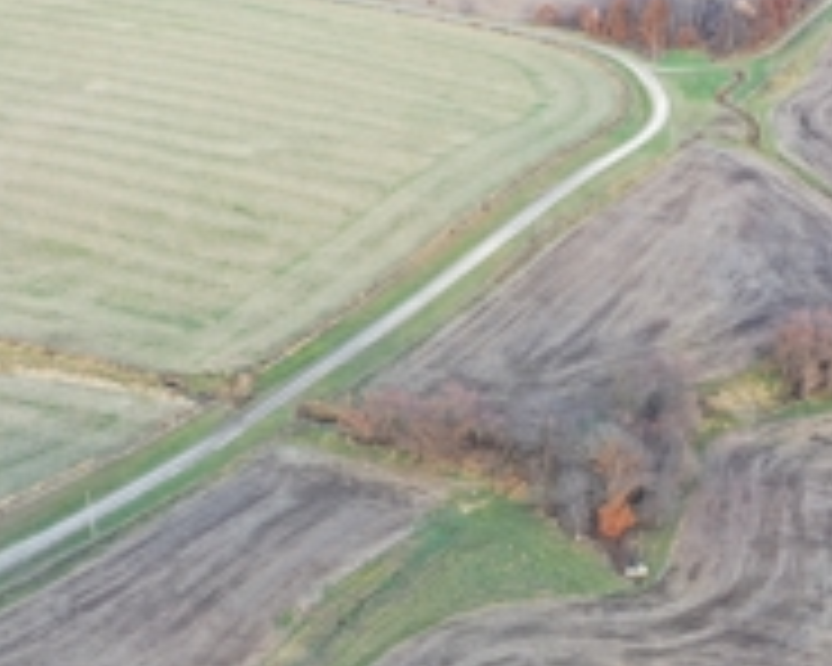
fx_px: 1576
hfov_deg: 29.3
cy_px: 562
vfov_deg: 23.4
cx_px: 576
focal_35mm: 64
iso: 100
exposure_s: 1/80
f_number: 3.5
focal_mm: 10.26
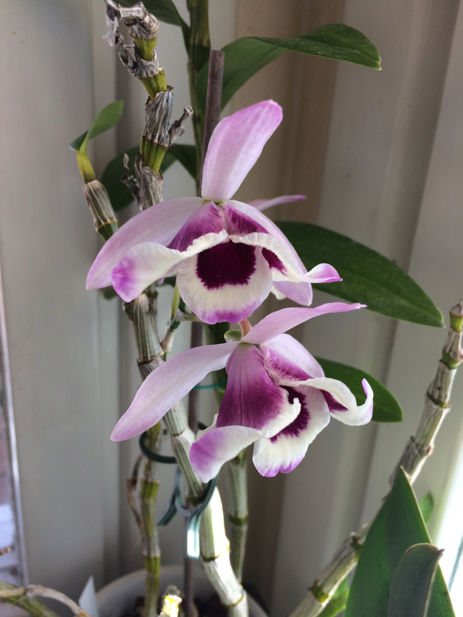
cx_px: 232
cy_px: 308
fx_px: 517
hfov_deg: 48.2
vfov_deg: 61.7
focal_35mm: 29
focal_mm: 4.15
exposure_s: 1/217
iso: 32
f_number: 2.2
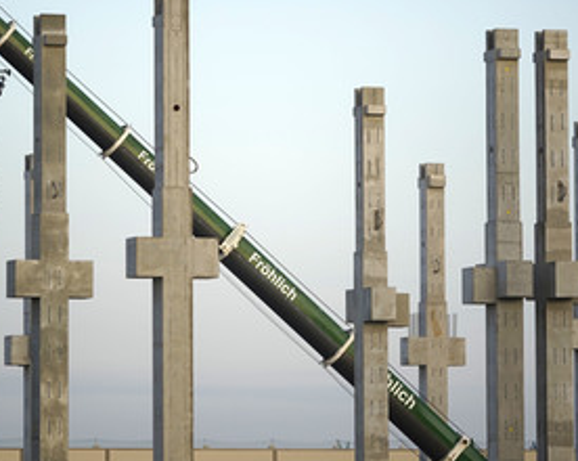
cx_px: 257
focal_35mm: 307
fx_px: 5244
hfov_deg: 6.3
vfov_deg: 5.0
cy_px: 176
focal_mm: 200
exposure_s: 1/400
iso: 250
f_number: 5.6
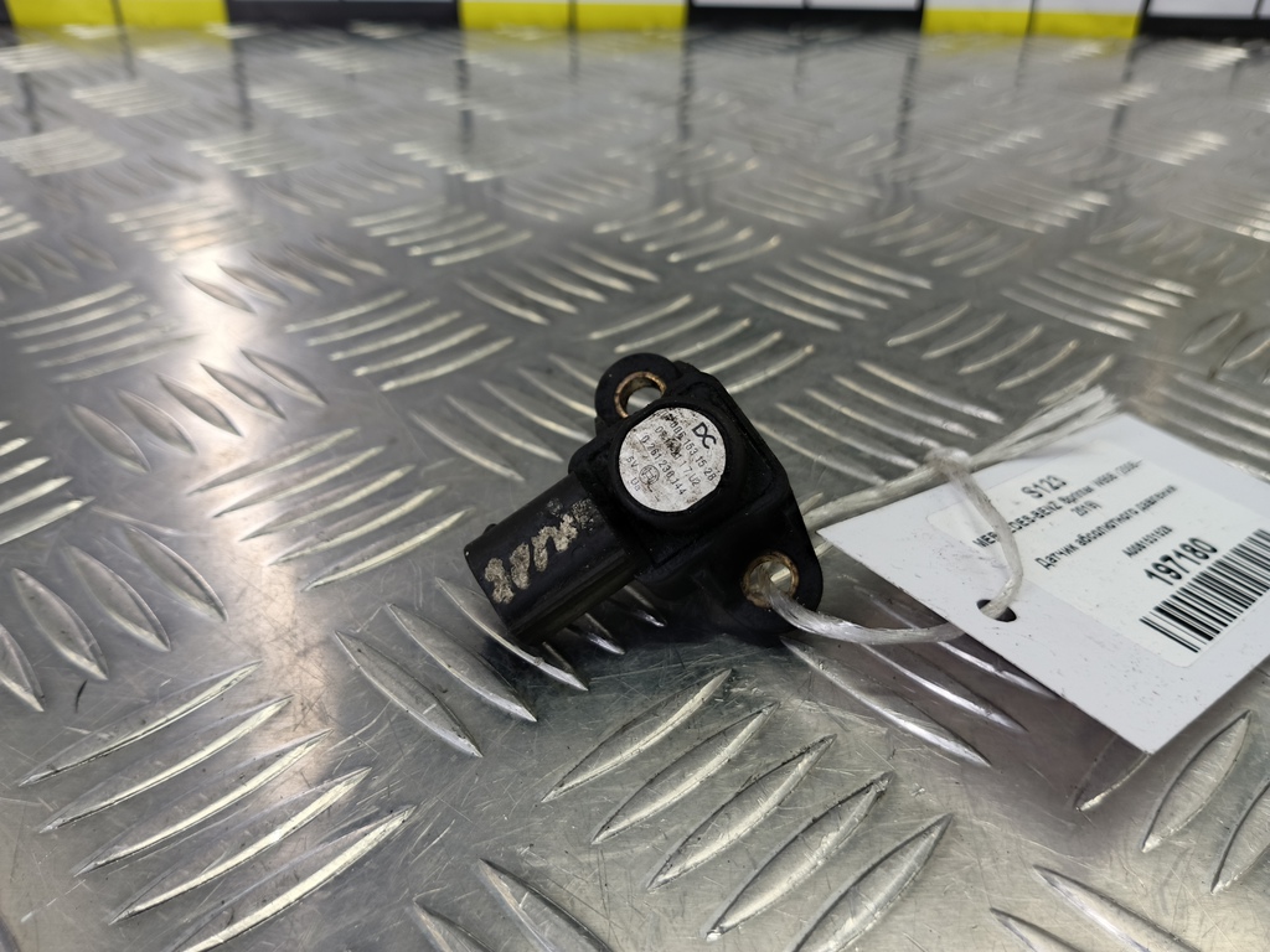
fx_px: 844
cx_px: 635
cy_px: 476
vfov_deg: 58.9
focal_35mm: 23
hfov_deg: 73.9
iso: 105
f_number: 1.6
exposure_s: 1/33.3
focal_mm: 4.11
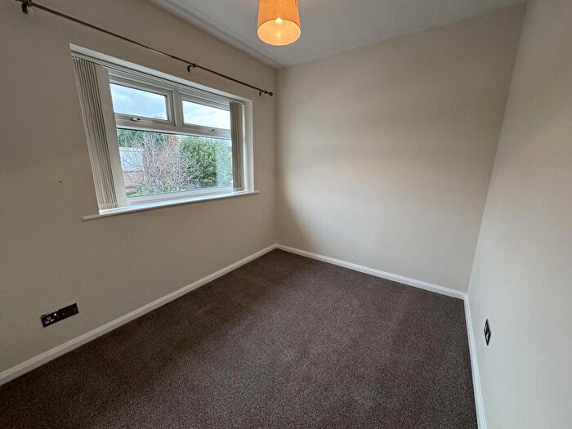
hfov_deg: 102.1
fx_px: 231
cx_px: 286
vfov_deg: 85.7
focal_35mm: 14
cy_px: 214
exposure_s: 1/100
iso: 125
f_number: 2.2
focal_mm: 2.22
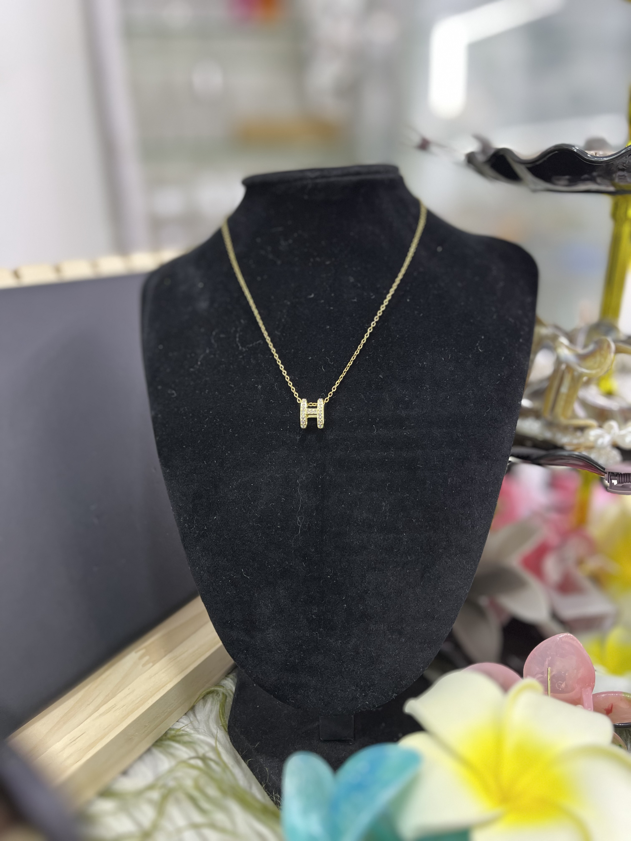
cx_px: 316
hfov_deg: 53.1
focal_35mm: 26
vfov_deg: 67.3
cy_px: 420
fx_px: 632
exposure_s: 1/50
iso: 125
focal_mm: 5.1
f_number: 1.6
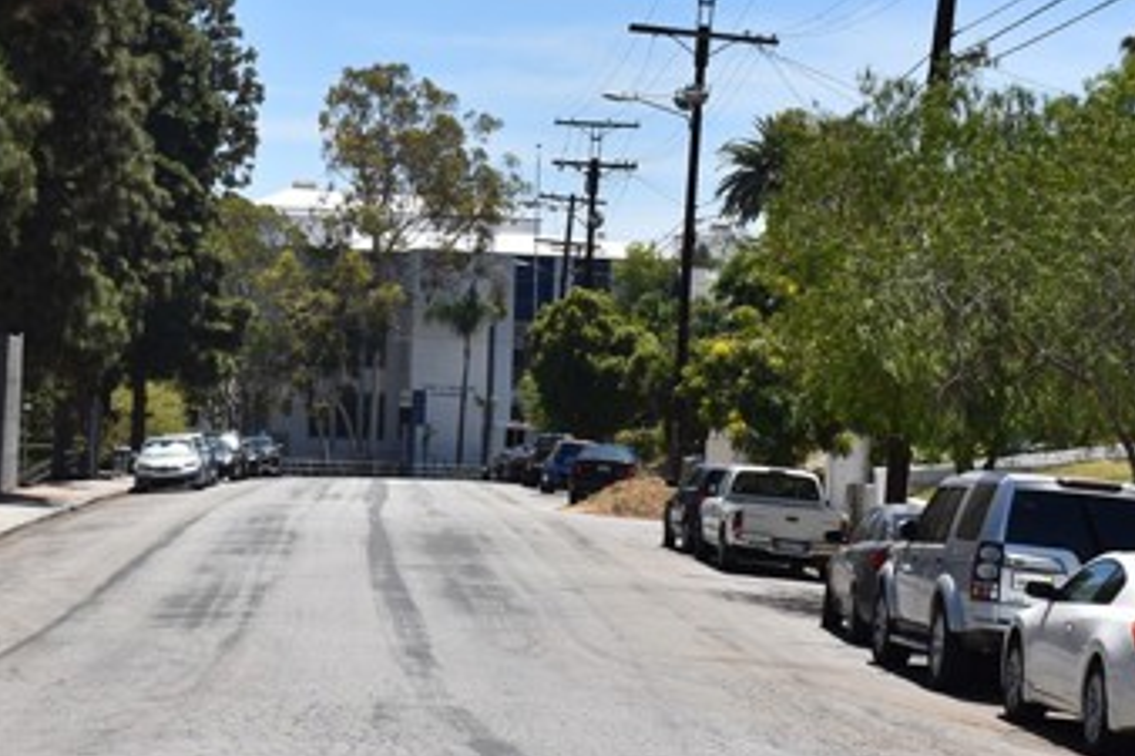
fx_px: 3403
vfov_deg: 12.7
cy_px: 324
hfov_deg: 18.8
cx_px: 238
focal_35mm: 108
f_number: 9
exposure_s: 1/250
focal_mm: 38
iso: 100
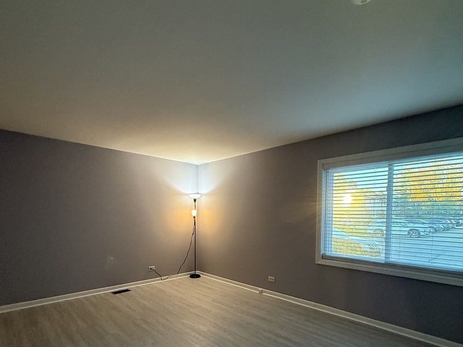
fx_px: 254
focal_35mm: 19
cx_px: 230
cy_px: 231
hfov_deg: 84.7
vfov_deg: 66.9
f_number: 2.2
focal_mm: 2.22
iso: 320
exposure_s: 1/60
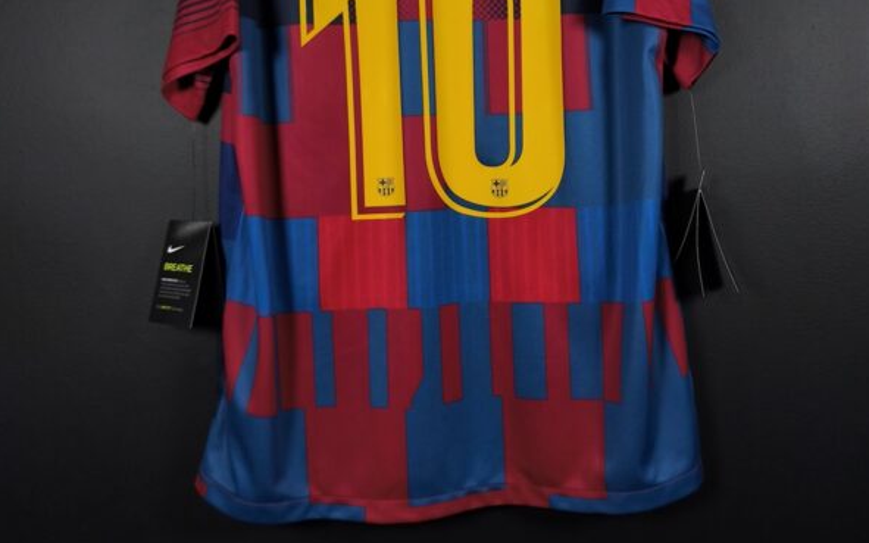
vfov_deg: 37.6
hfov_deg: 58.2
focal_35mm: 33
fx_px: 781
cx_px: 437
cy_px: 153
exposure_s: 1/160
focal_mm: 6.57
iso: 400
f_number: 1.6
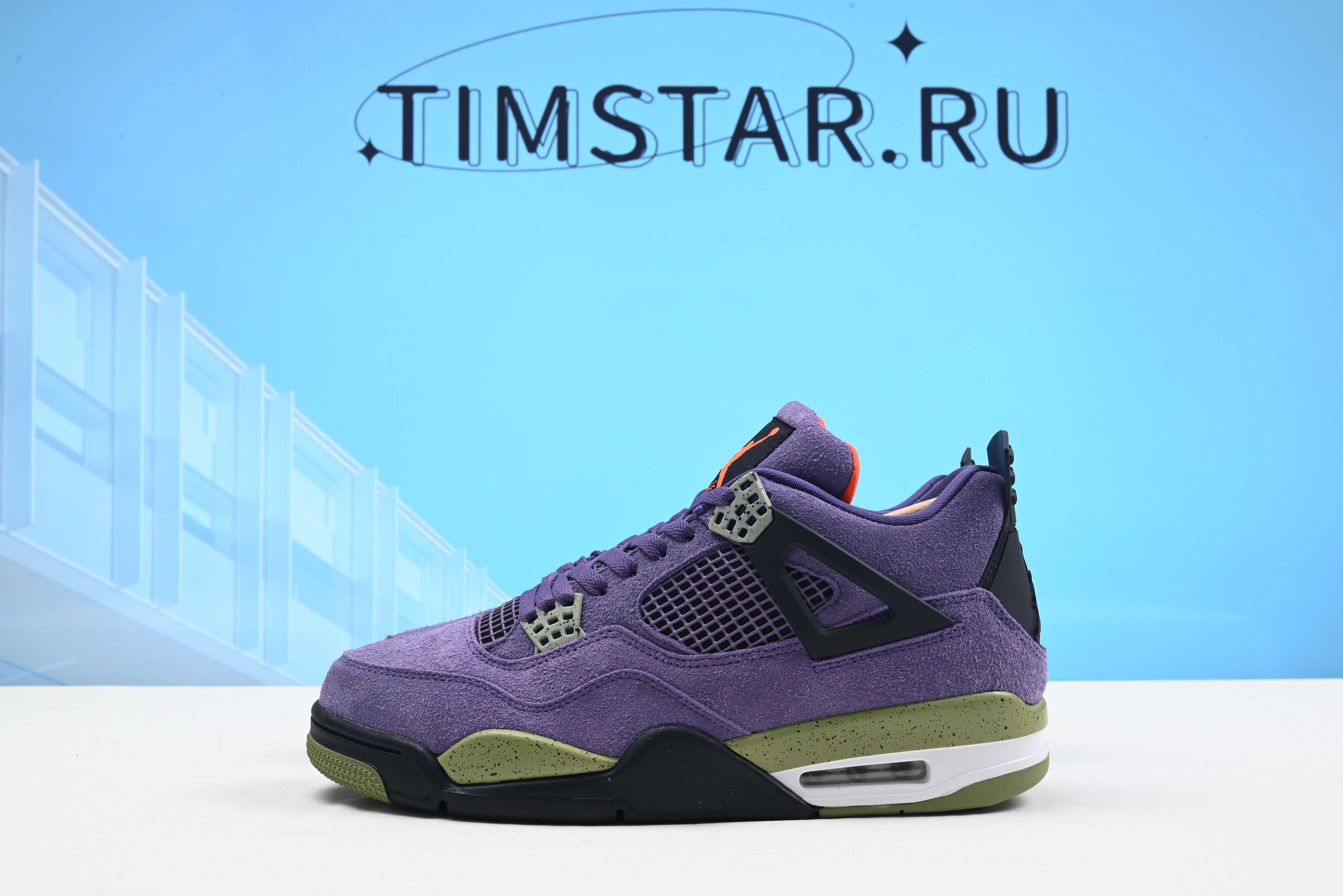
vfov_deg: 32.7
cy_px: 448
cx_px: 672
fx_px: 1530
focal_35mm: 41
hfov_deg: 47.4
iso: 100
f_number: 16
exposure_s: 1/2
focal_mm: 41
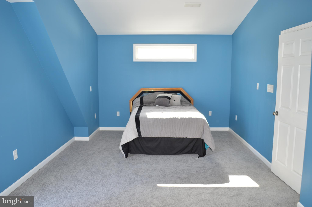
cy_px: 104
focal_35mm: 27
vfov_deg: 47.8
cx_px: 156
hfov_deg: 67.4
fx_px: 234
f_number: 3.5
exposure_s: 1/30
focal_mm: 18
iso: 110
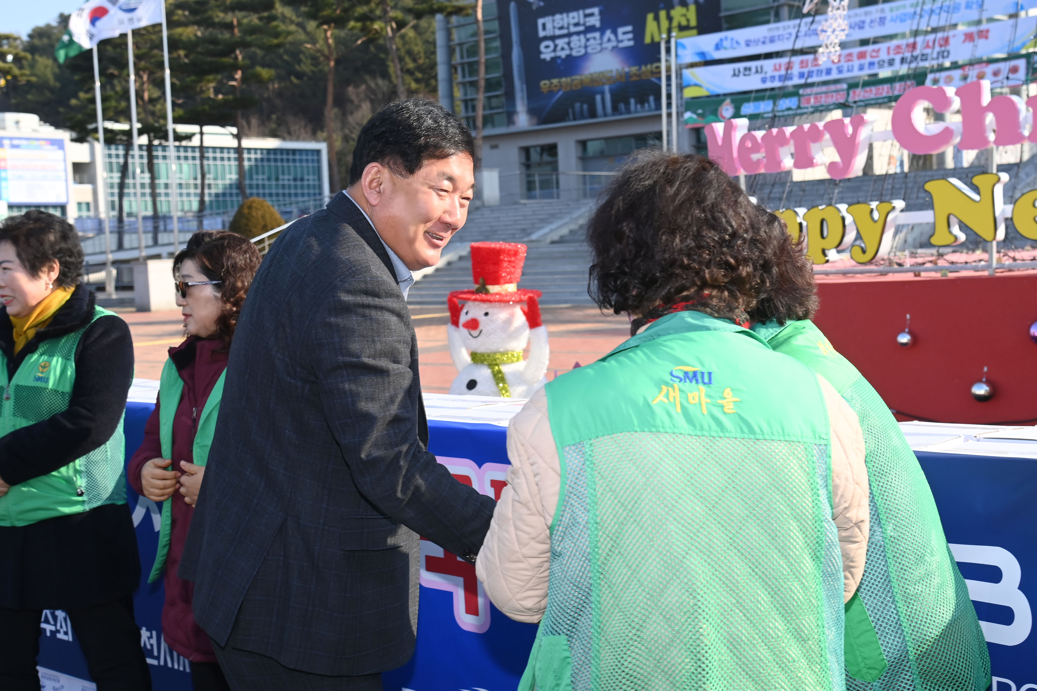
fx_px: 1267
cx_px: 518
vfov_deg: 30.5
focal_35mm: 44
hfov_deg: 44.5
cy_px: 346
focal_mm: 44
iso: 400
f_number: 7.1
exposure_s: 1/640
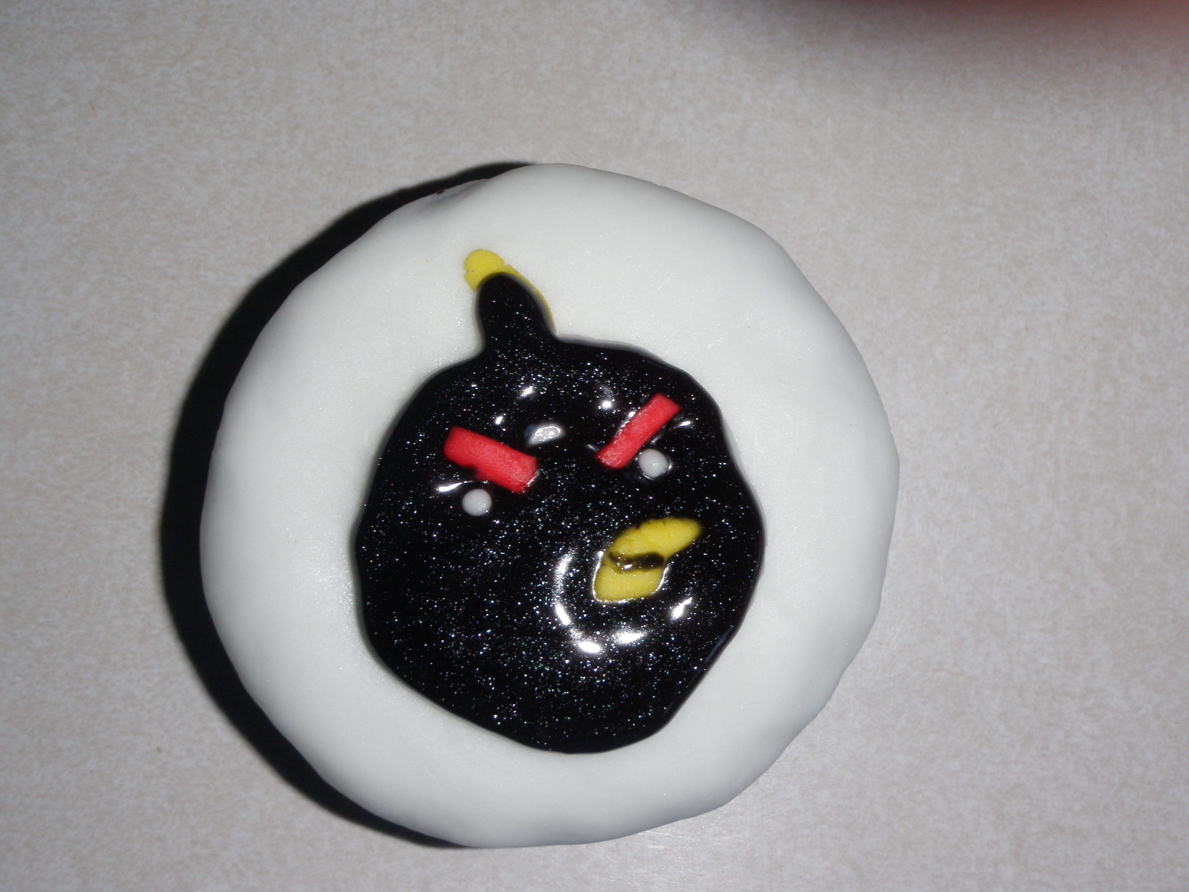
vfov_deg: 22.6
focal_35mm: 65
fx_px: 2233
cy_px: 446
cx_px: 594
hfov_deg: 29.8
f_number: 7.1
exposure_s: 1/60
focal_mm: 11.76
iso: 100
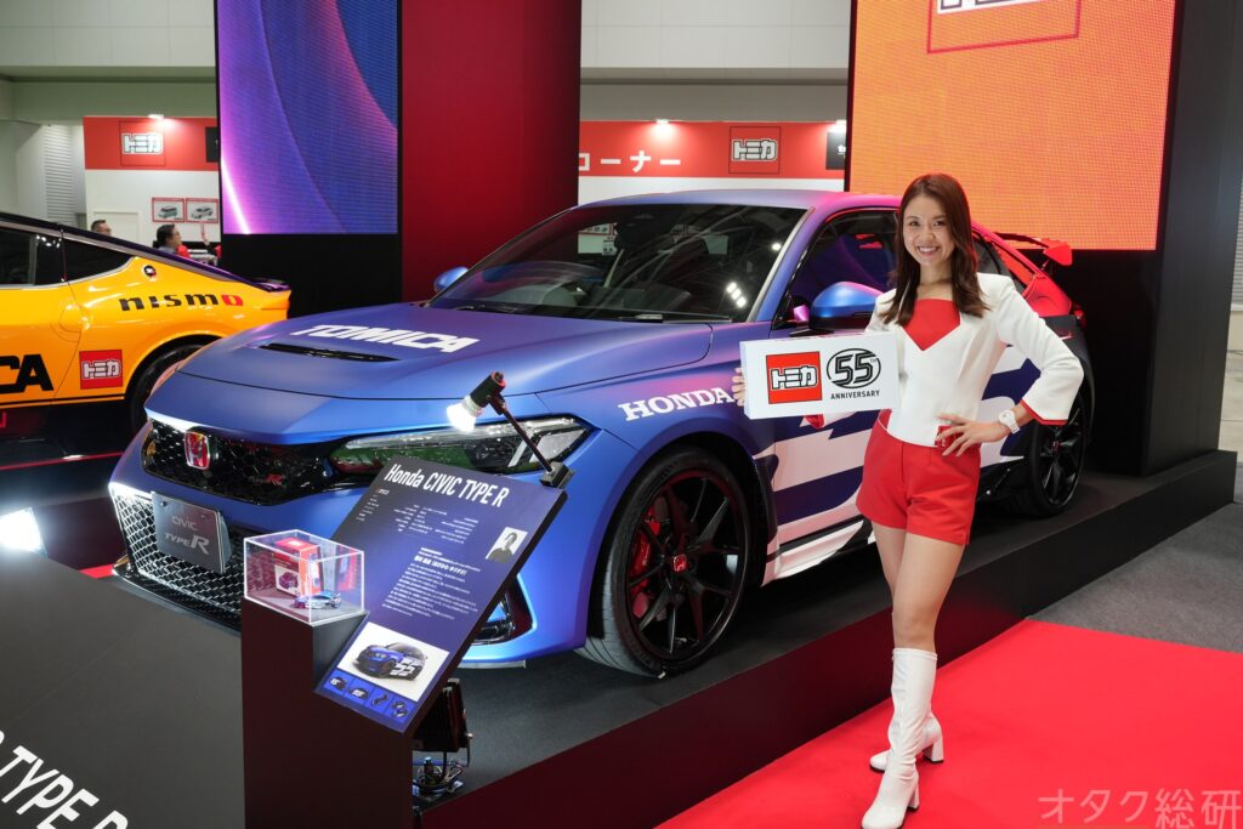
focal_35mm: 34
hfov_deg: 55.8
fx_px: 1174
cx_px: 622
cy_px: 414
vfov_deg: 38.9
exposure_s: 1/40
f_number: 8
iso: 1250
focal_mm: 34
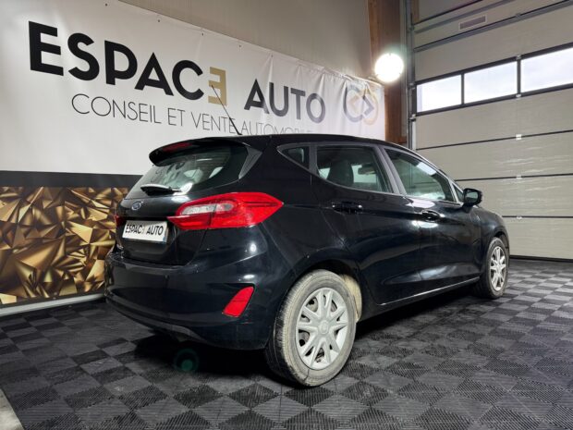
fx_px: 397
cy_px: 215
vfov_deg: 56.8
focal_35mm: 24
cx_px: 286
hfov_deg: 71.6
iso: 320
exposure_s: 1/50
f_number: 1.78
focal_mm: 6.76
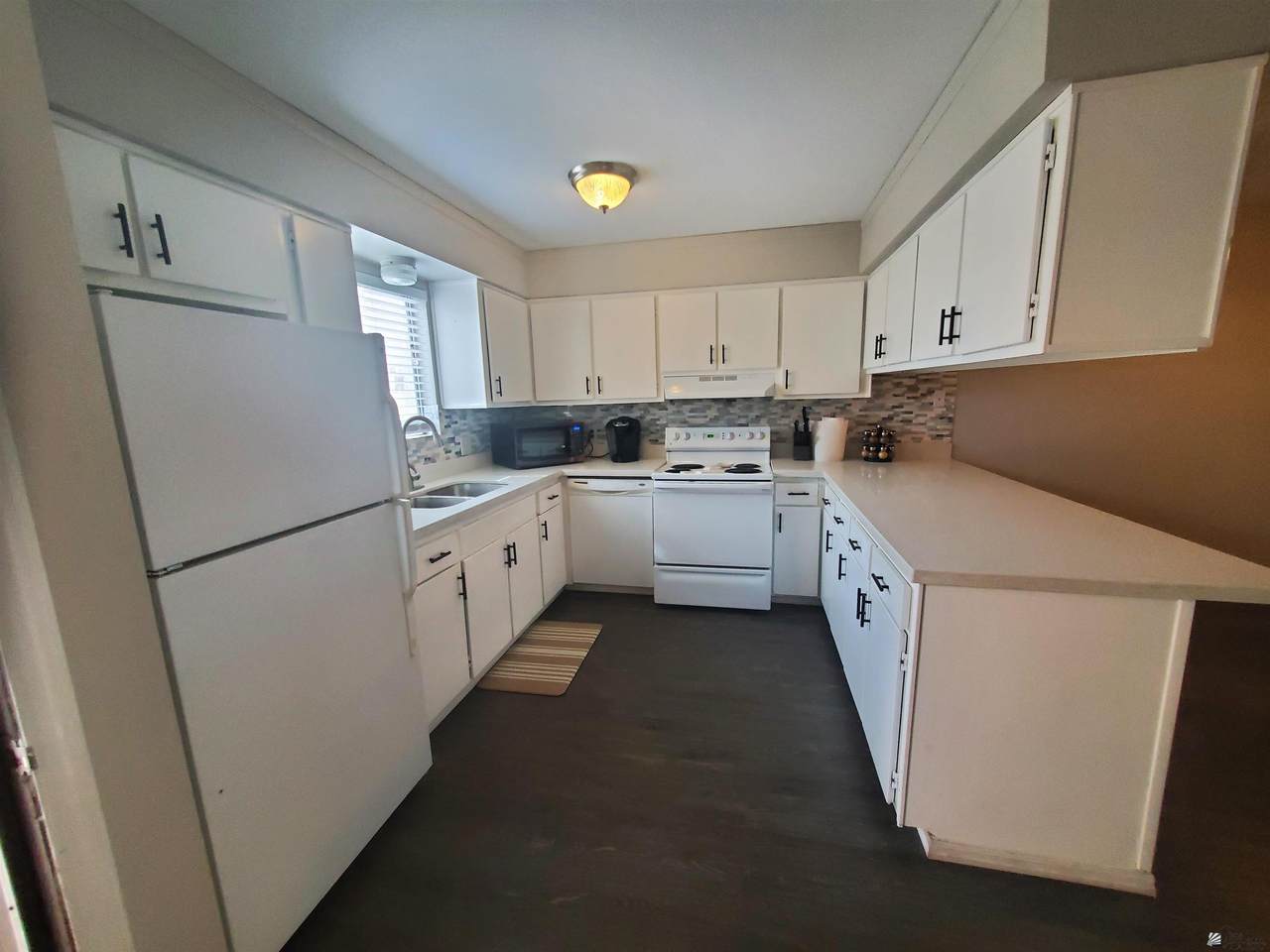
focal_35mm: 13
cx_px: 635
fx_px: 477
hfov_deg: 106.2
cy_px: 476
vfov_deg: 89.9
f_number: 2.2
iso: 400
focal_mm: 1.8
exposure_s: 1/60
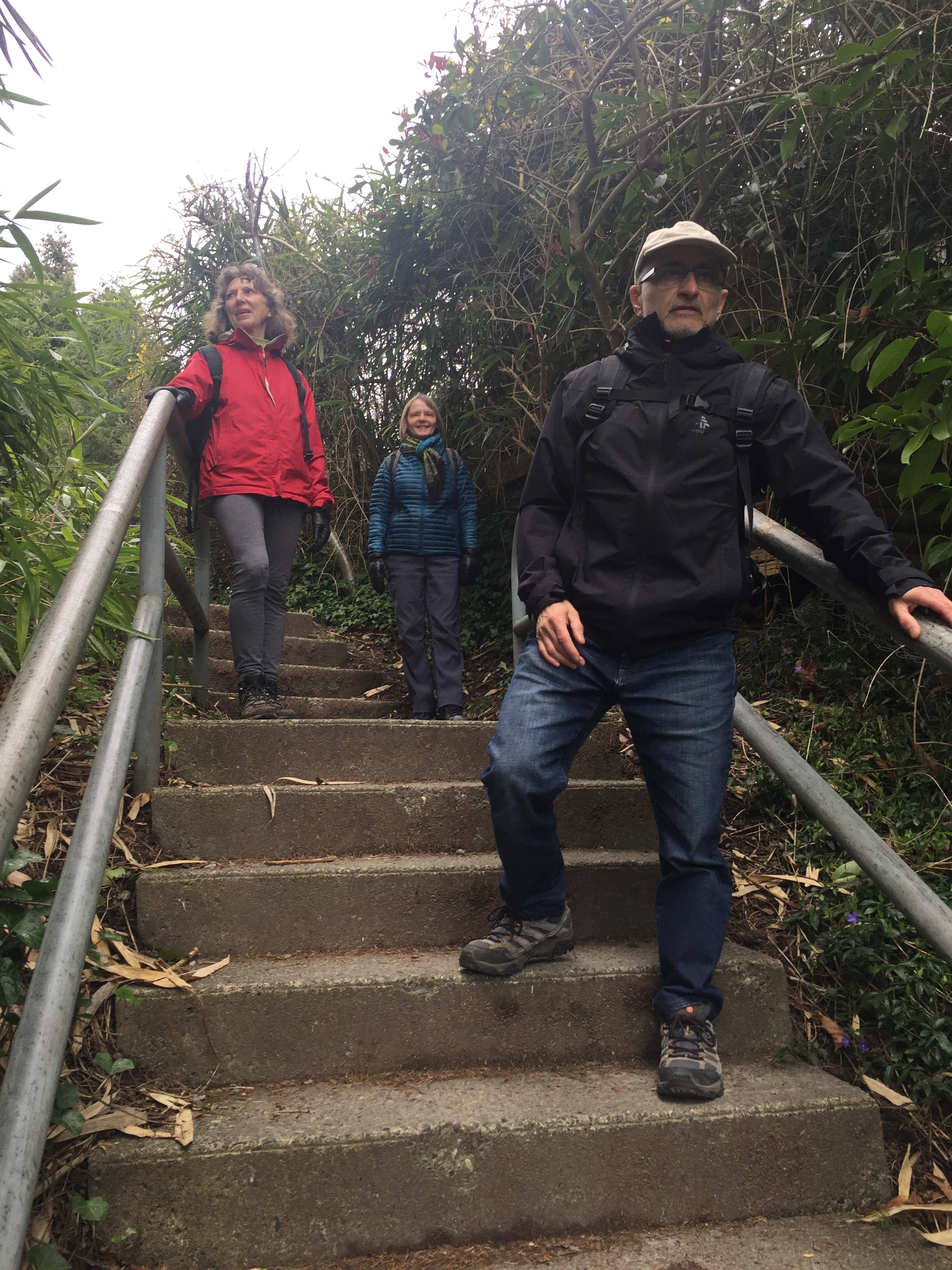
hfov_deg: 48.2
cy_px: 635
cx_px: 476
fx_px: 1063
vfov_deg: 61.7
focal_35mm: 29
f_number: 2.2
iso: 32
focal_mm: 4.15
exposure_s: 1/120
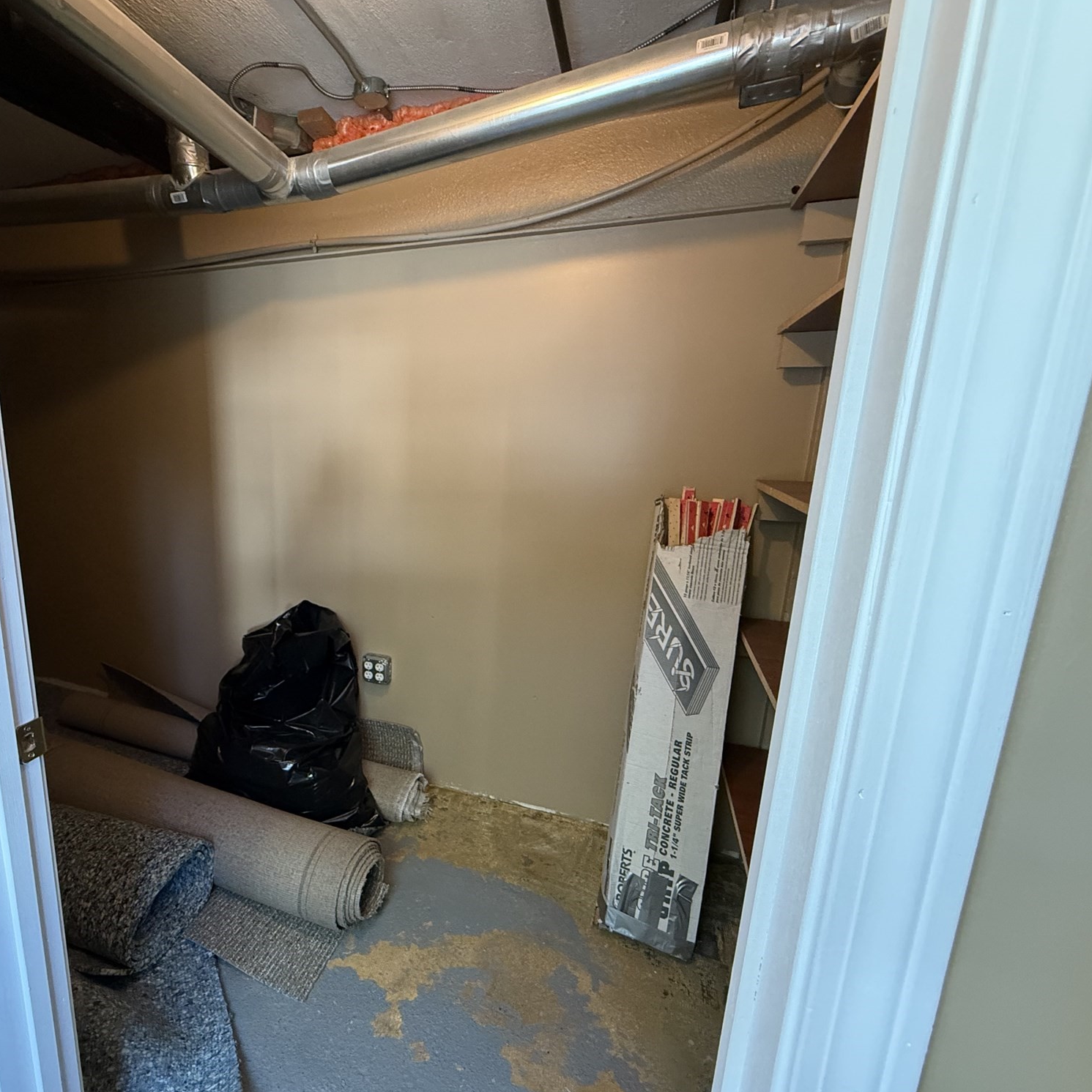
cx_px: 382
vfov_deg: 84.0
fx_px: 607
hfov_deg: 81.7
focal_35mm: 17
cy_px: 554
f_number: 2.2
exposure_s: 1/60
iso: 500
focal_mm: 2.22
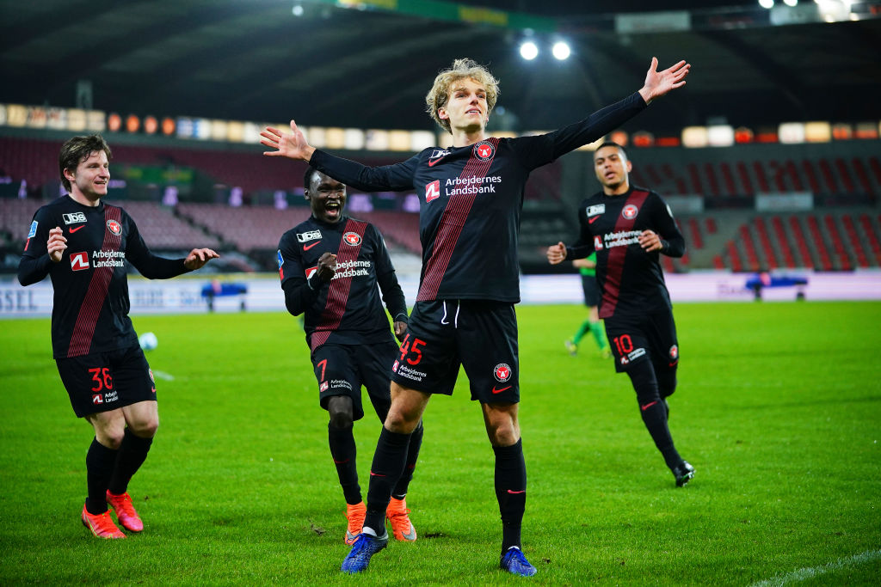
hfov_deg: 19.5
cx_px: 440
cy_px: 294
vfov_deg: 13.0
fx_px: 2570
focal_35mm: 105
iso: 2500
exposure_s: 1/1600
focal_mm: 105
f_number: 2.8
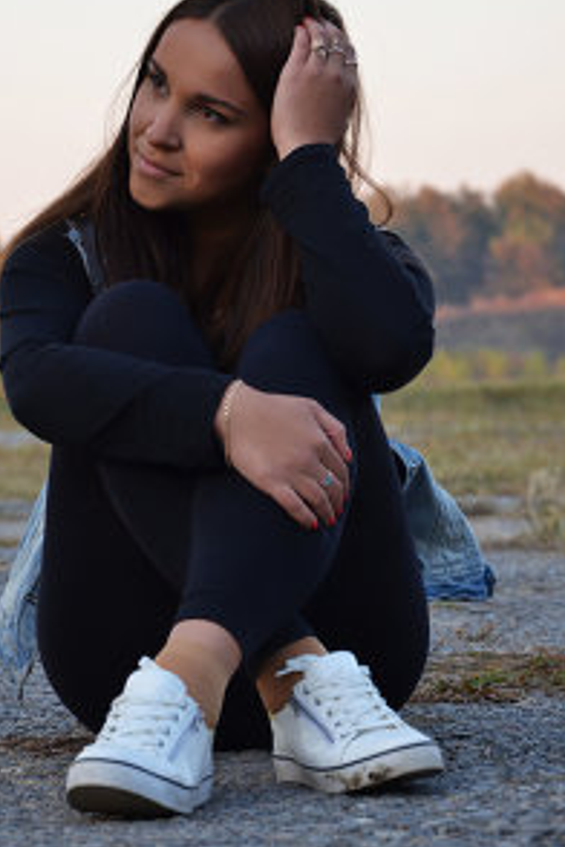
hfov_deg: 9.2
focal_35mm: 150
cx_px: 206
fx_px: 3523
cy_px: 340
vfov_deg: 13.7
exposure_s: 1/250
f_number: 5.3
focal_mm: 75
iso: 560
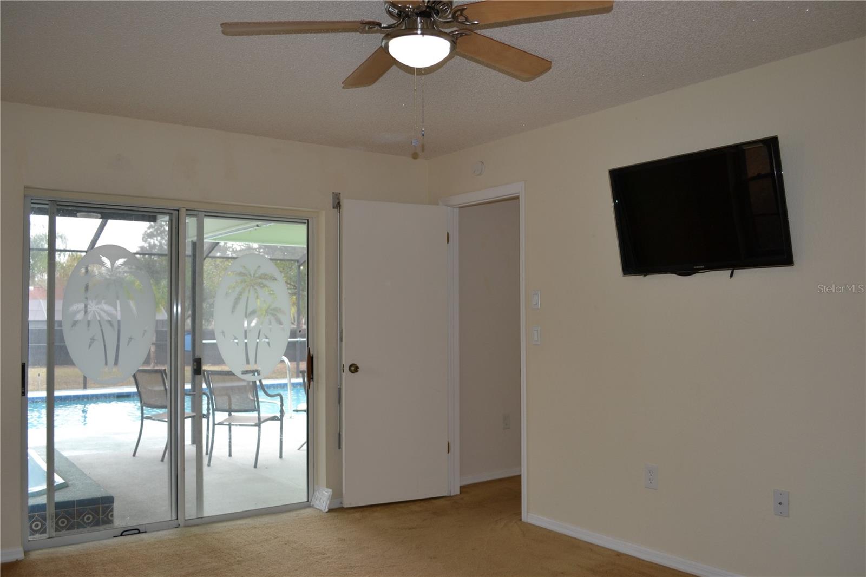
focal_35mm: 30
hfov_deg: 61.9
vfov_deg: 43.6
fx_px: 721
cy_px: 288
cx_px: 433
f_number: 4
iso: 250
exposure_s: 1/125
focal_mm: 20
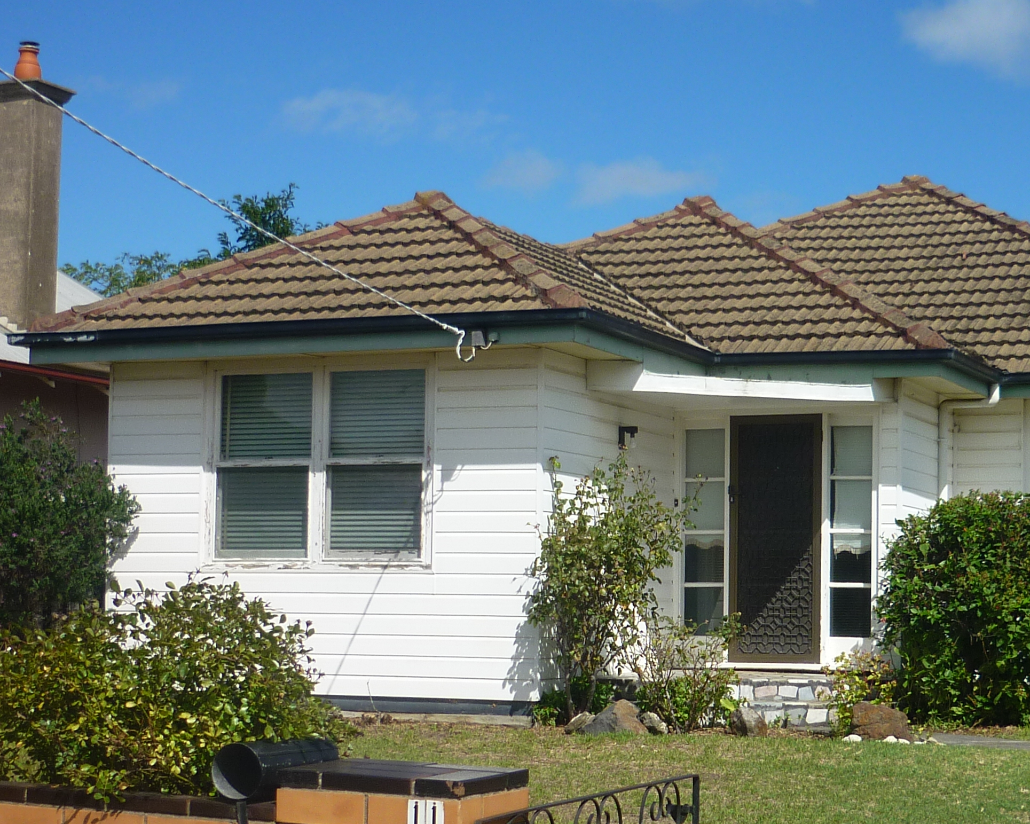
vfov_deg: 21.2
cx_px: 696
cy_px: 504
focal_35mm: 72
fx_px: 2195
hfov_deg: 26.2
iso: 80
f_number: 8
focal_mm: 6.4
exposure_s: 1/250
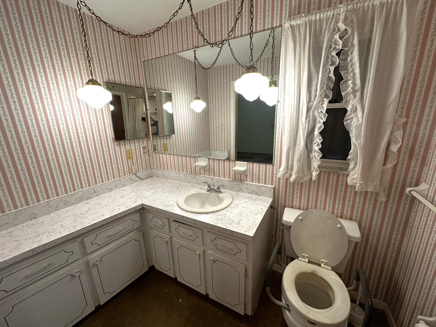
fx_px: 176
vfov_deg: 85.7
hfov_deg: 102.1
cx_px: 218
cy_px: 164
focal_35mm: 14
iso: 200
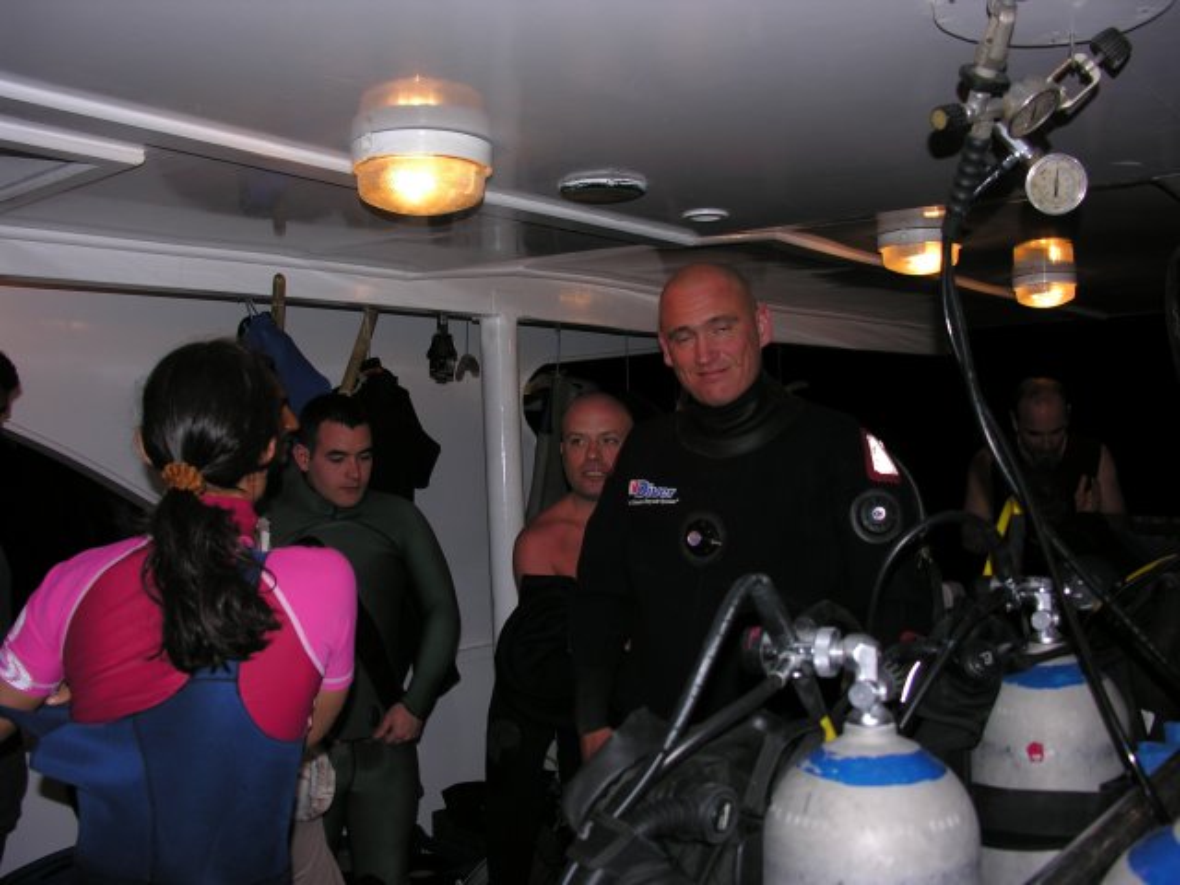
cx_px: 590
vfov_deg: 40.7
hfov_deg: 52.6
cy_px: 442
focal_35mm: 35
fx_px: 1193
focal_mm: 8.9
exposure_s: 1/60.1
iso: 50
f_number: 2.8
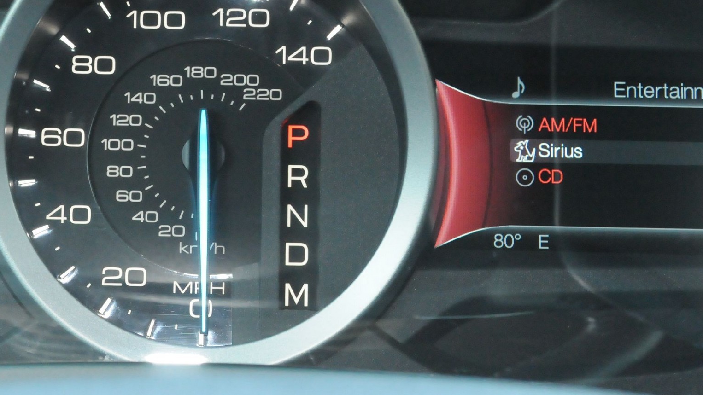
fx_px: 2013
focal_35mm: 108
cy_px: 95
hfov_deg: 19.7
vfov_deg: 11.2
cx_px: 199
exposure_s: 1/60
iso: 2500
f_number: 8
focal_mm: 42
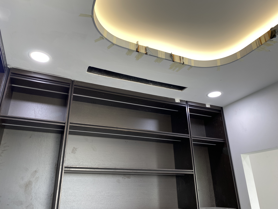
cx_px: 139
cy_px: 104
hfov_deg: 67.3
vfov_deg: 53.1
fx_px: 209
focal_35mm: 26
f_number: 1.8
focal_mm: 4.25
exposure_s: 1/100
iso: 80
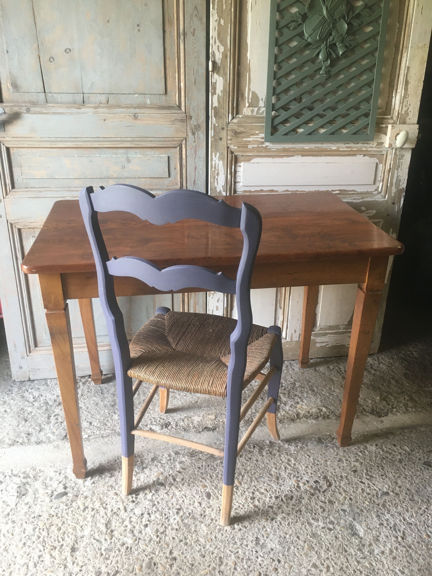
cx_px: 216
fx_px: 483
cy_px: 288
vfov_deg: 61.7
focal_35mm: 29
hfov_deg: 48.2
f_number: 2.2
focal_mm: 4.15
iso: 64
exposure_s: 1/33
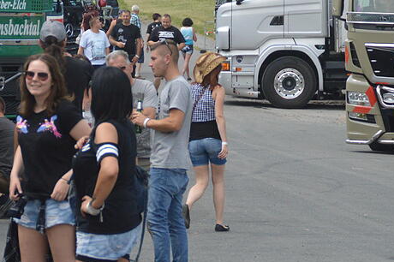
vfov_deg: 4.5
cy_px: 33
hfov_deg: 6.8
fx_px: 3314
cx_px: 113
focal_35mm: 303
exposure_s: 1/1000
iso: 800
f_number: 8
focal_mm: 86
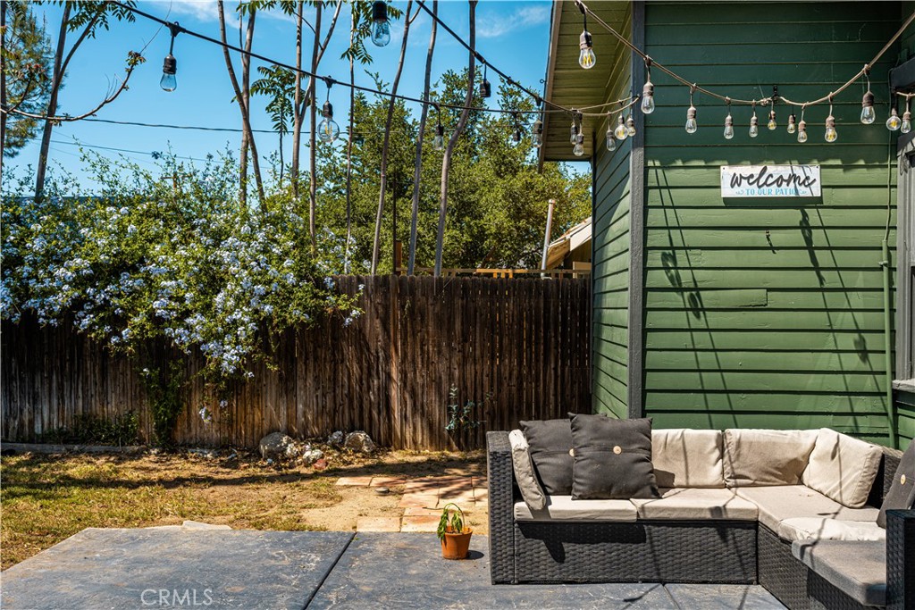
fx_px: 763
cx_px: 458
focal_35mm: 30
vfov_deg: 43.6
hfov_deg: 61.9
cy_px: 305
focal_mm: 30
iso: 100
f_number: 6.3
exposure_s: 1/320
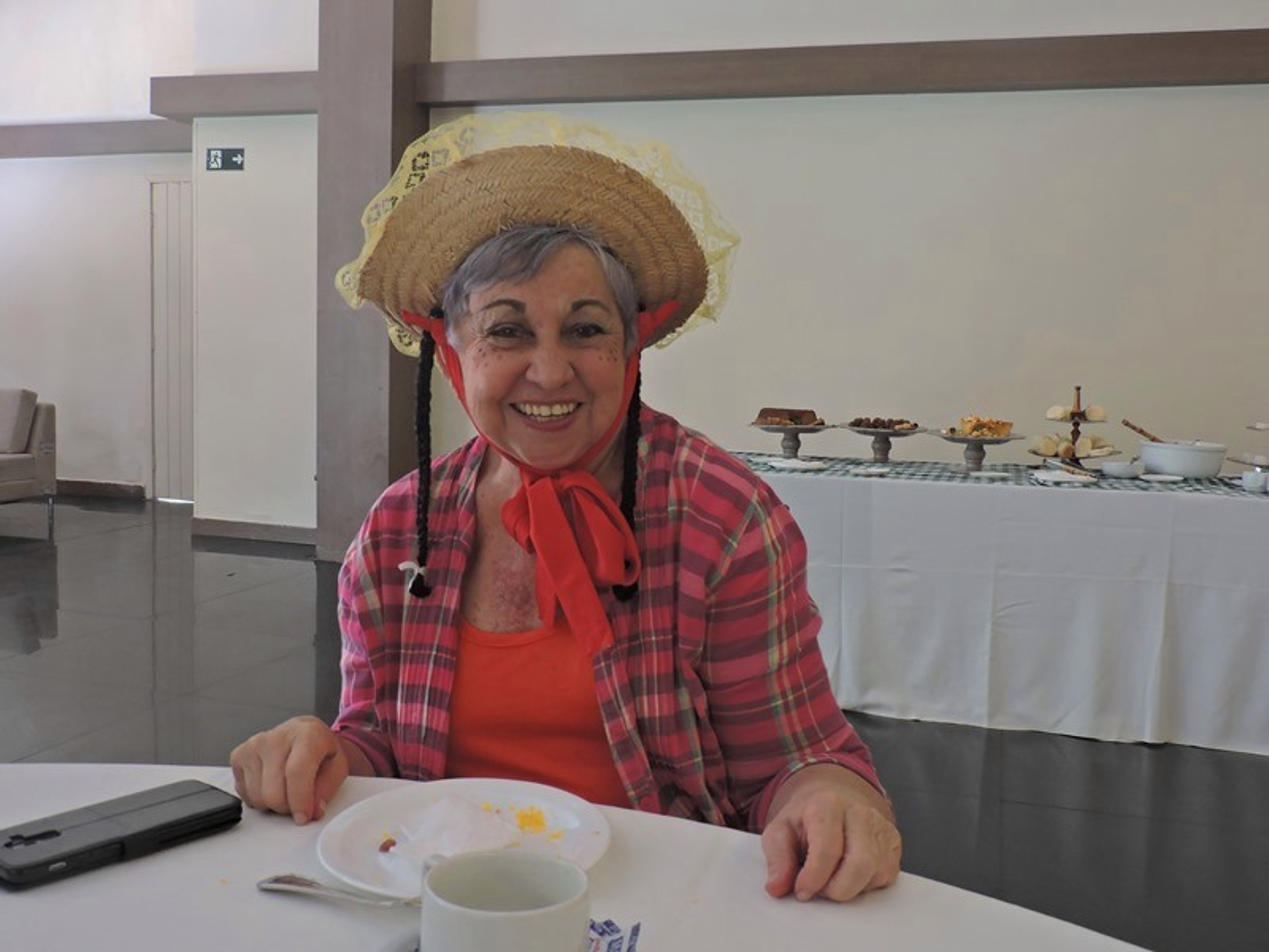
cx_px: 634
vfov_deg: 42.9
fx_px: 1210
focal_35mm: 33
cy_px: 476
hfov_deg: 55.4
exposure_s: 1/50
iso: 400
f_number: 3.2
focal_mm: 5.9
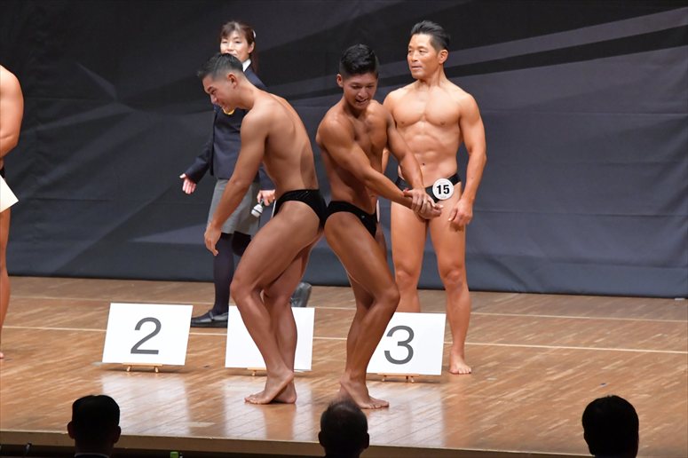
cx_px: 344
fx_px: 4871
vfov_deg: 5.4
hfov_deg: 8.1
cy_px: 229
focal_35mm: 255
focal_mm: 170
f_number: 5.6
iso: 8000
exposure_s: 1/400
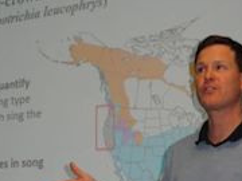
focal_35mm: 110
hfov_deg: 17.9
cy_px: 115
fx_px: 769
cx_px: 101
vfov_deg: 13.4
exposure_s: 1/80
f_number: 3.4
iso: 200
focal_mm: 7.9
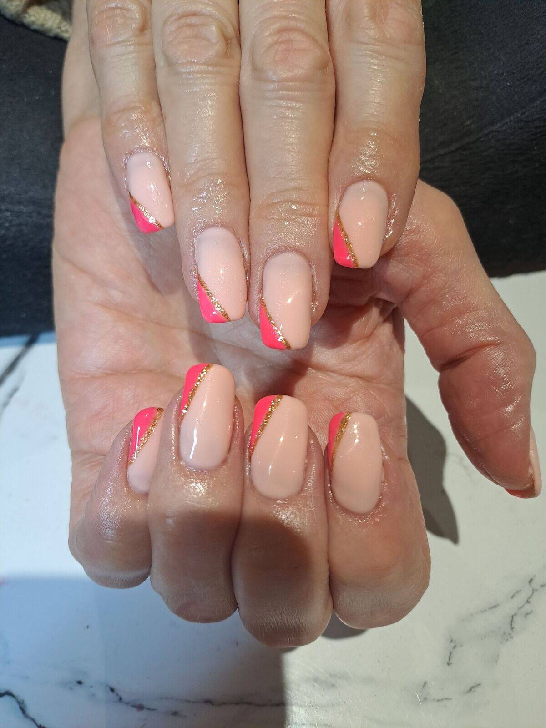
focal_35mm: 25
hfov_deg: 54.9
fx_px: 526
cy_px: 364
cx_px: 273
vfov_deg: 69.4
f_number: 1.8
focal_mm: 4.65
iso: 125
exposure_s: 1/50
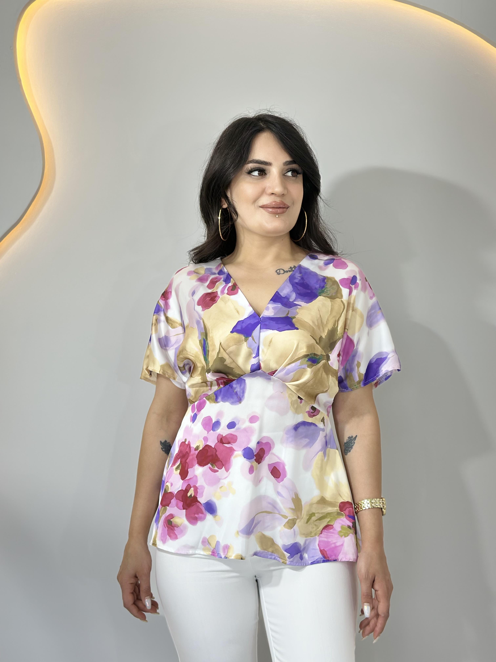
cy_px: 331
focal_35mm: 48
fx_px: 917
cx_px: 248
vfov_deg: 39.7
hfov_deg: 30.3
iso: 80
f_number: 1.78
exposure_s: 1/139
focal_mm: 6.86
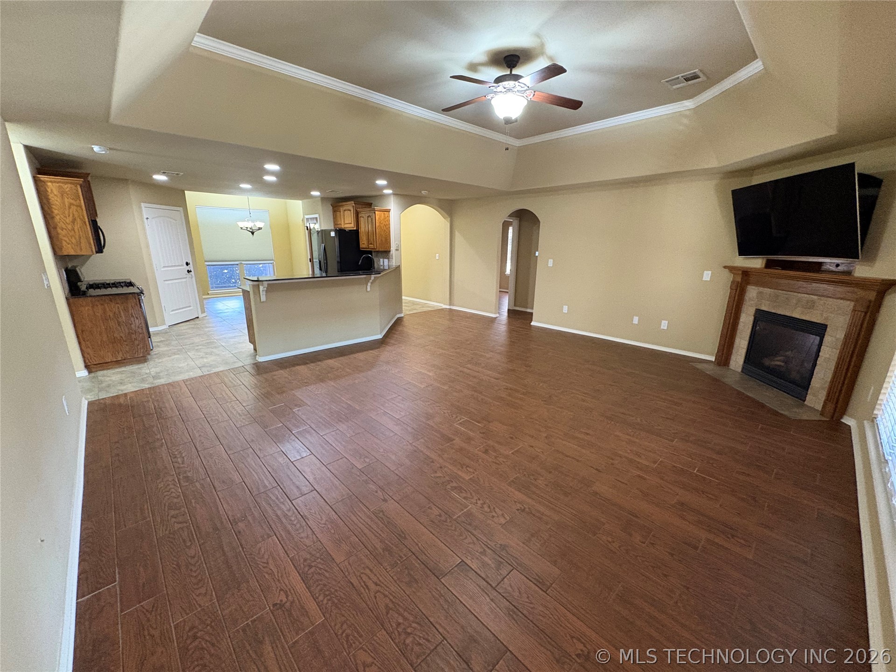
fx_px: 362
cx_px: 448
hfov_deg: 102.1
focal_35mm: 14
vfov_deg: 85.7
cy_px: 336
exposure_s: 1/60
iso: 640
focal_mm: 2.22
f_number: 2.2
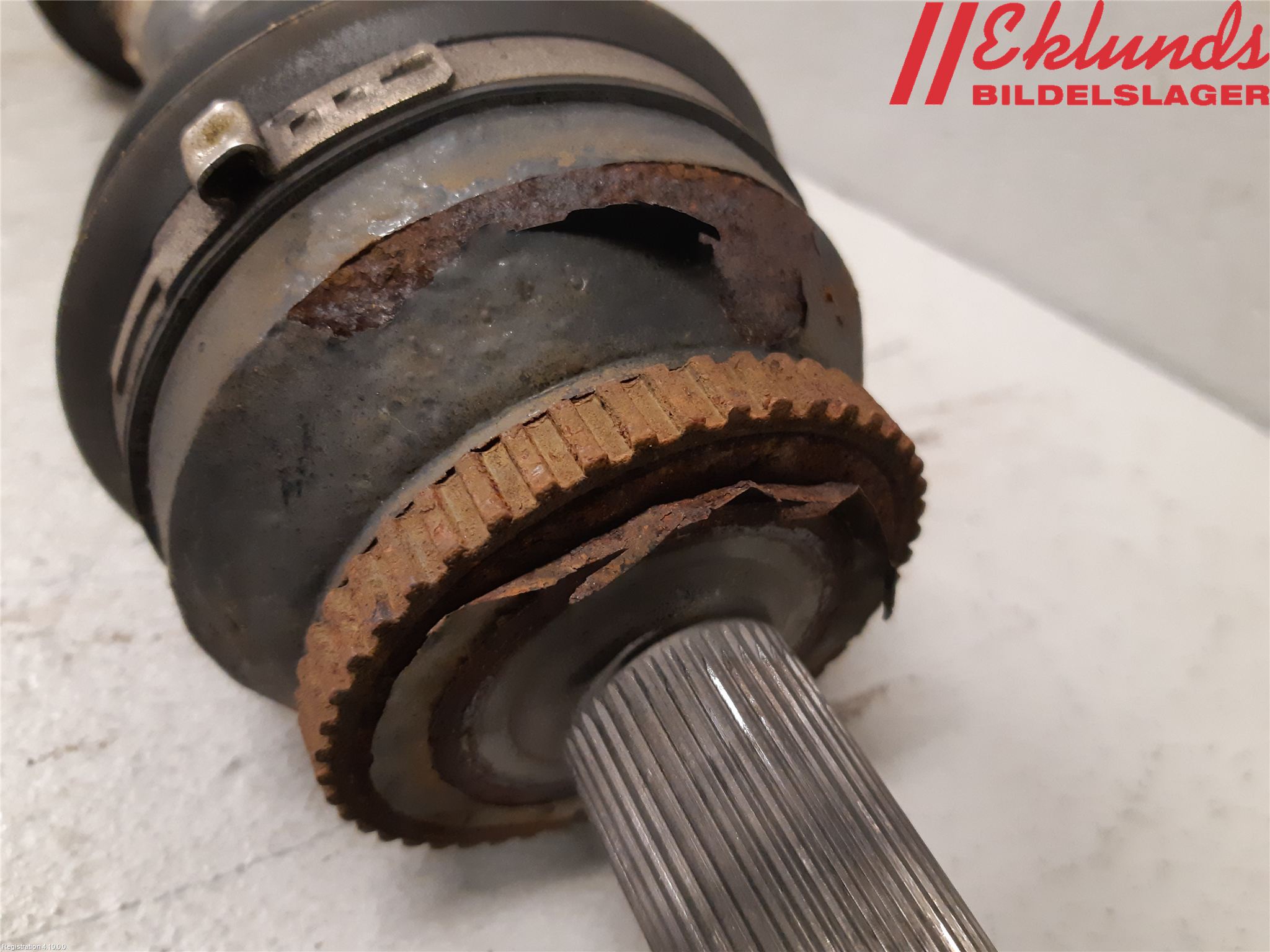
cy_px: 476
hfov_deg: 67.3
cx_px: 635
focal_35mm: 26
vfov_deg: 53.1
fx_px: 954
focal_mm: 3.93
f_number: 1.7
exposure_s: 1/50
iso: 250
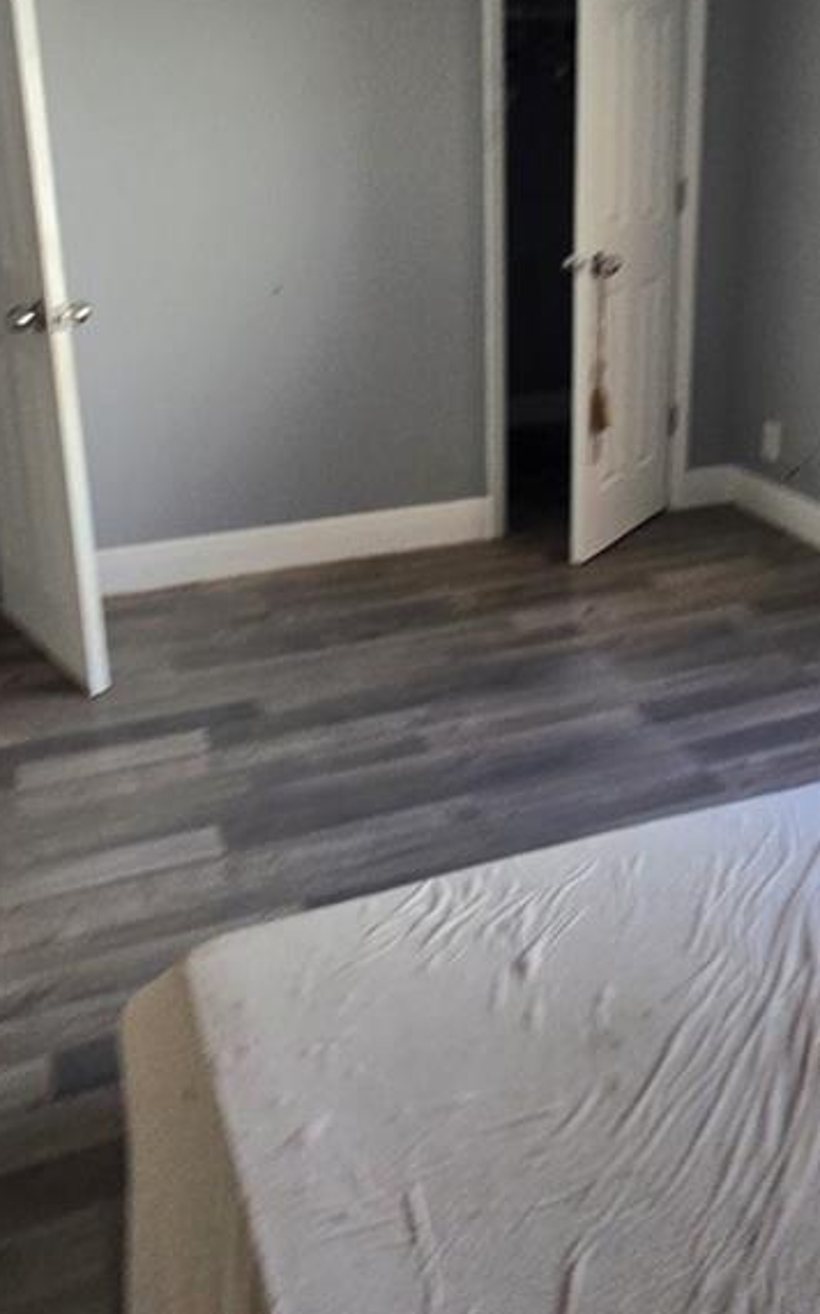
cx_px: 472
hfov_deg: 43.0
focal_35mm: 29
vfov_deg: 63.8
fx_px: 1037
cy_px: 500
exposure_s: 1/60
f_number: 2.2
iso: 64
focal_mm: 2.2
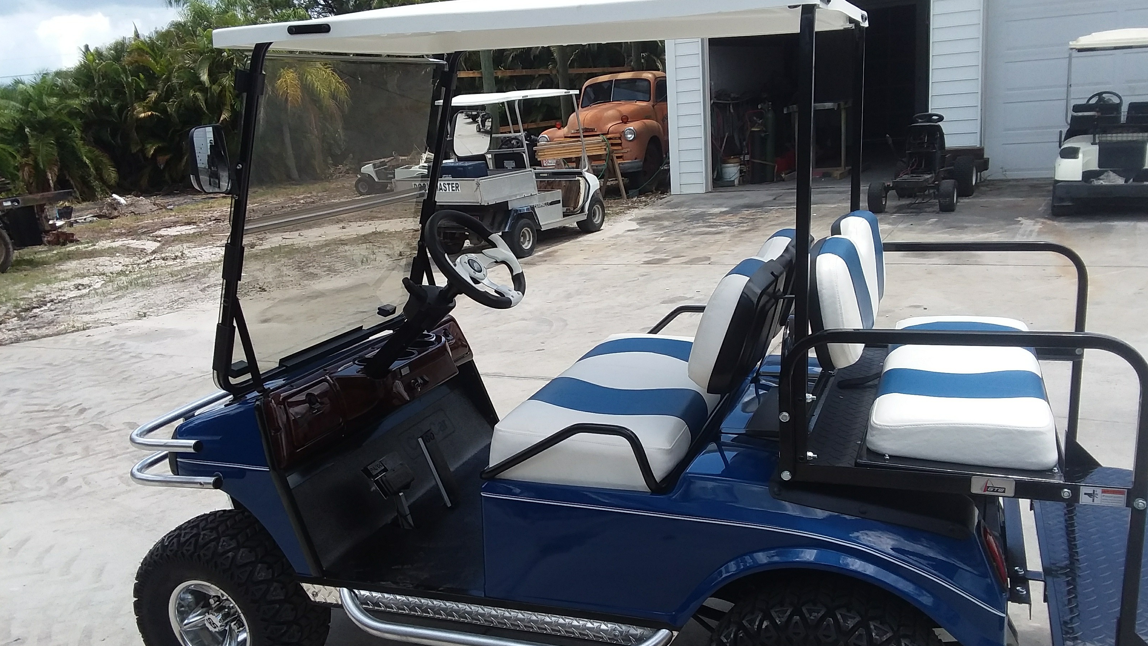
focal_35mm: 30
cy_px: 354
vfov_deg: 38.9
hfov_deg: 64.3
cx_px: 583
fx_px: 913
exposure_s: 1/1121
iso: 50
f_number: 1.9
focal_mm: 2.91
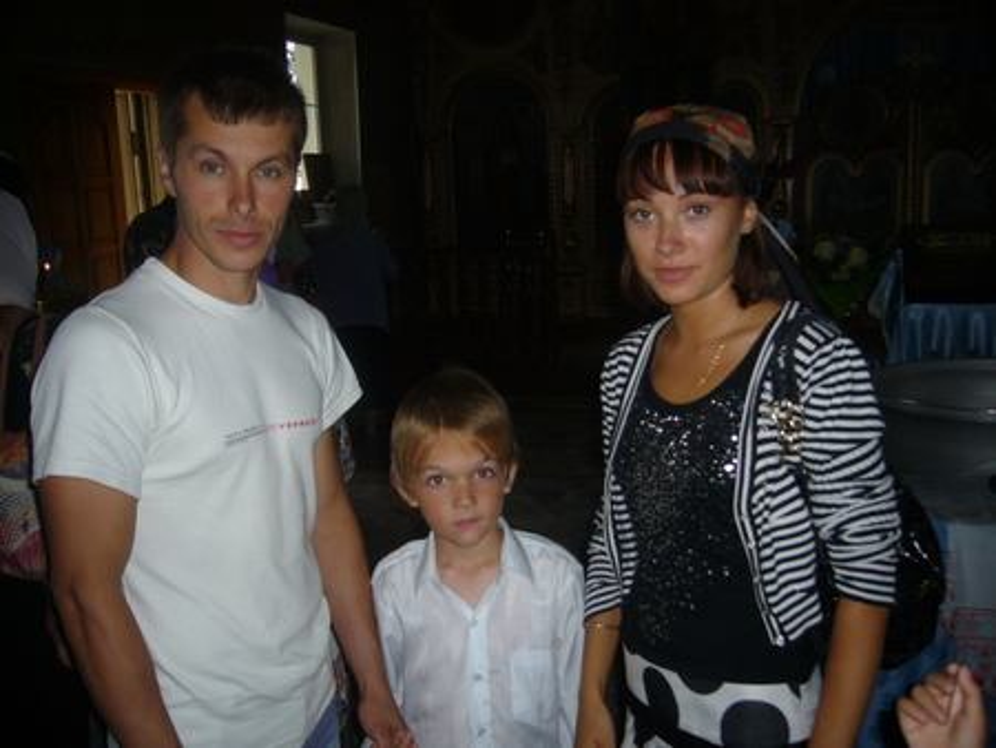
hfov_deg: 52.6
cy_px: 374
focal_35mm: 35
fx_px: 1008
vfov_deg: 40.7
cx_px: 498
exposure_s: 1/60
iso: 100
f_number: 2.8
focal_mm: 5.8
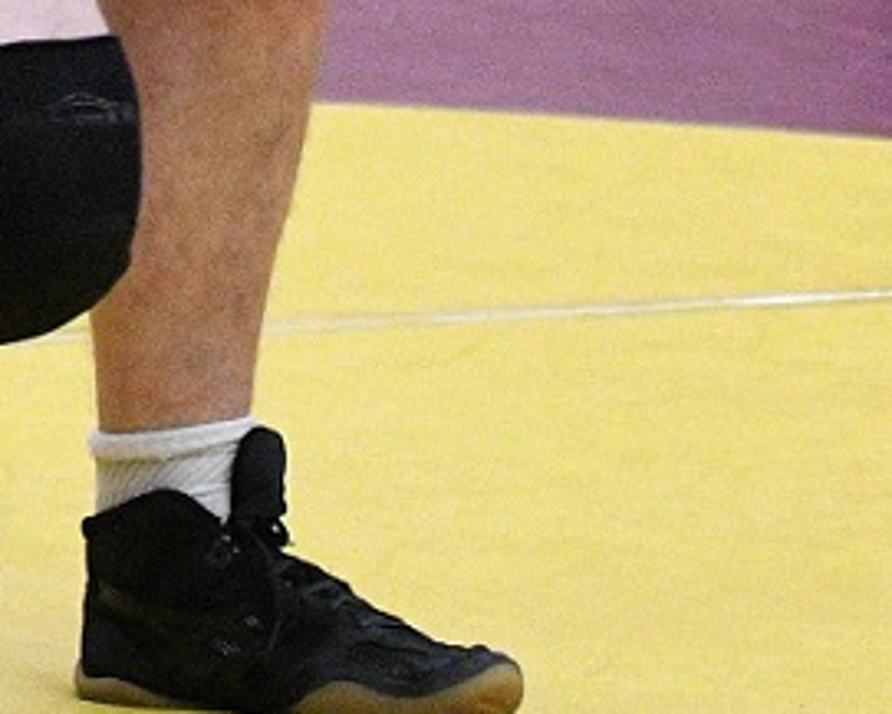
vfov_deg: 3.7
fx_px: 10960
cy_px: -475
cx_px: -418
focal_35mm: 415
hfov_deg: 4.6
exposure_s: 1/1000
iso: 4000
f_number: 2.8
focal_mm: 70
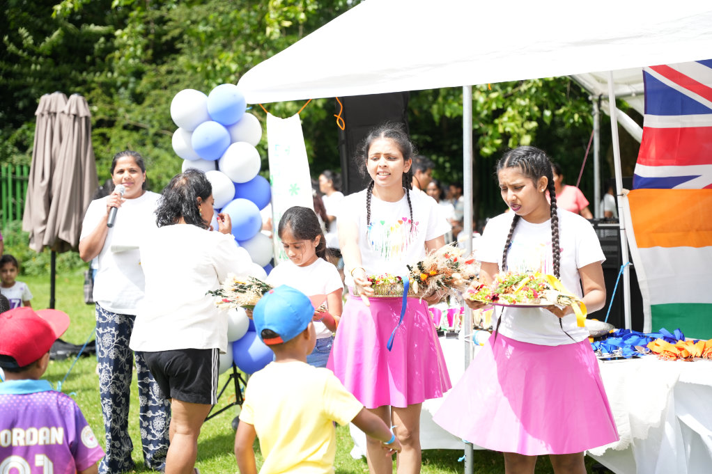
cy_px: 237
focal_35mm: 58
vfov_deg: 23.6
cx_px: 356
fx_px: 1137
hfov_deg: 34.8
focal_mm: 57.5
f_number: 2.8
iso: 250
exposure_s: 1/1250
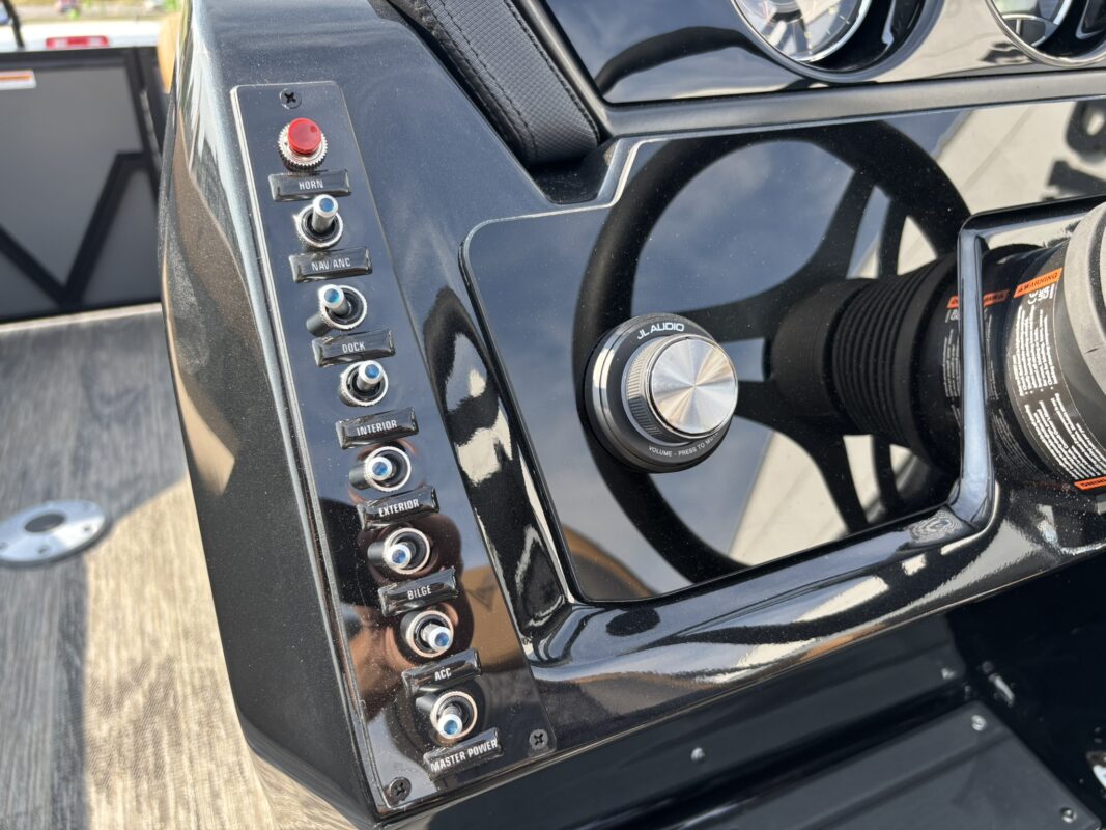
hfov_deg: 67.3
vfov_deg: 53.1
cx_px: 553
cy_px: 415
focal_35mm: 26
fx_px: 831
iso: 50
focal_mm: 5.96
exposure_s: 1/366
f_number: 1.6
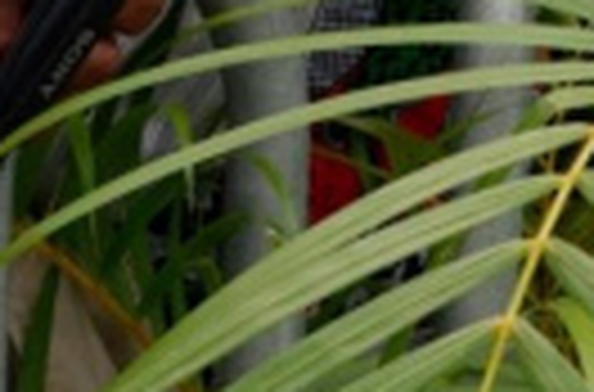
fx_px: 3601
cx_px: 1314
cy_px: -752
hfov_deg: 8.7
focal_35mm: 219
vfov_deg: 5.8
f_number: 9
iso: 500
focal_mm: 24
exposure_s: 1/160
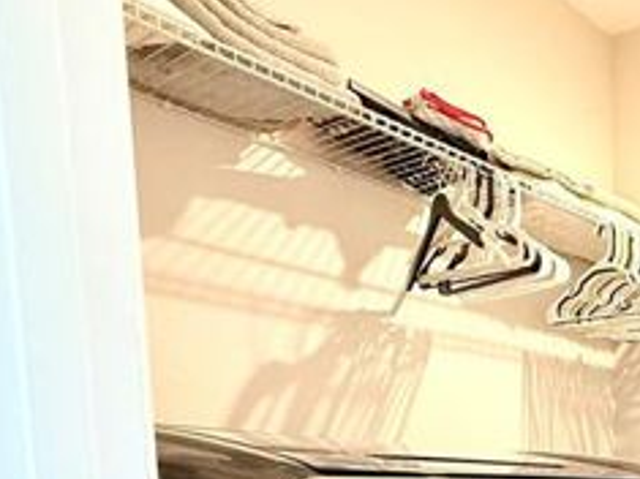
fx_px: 776
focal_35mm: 42
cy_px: 582
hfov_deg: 35.8
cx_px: 756
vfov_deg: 29.3
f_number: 2.2
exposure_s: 1/60
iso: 320
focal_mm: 2.22
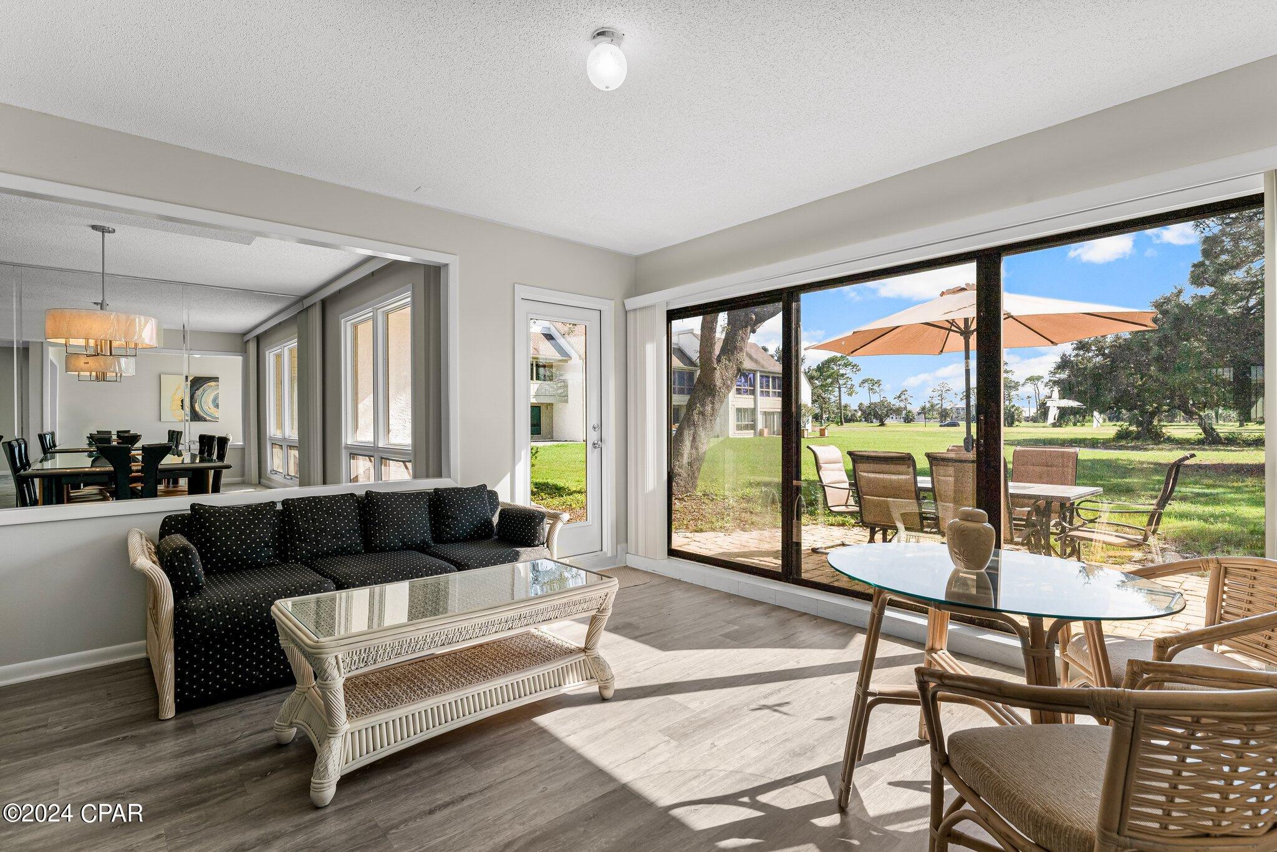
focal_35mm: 17
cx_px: 638
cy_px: 426
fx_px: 596
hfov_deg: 93.9
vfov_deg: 71.1
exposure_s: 1/200
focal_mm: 16.8
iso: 400
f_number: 8
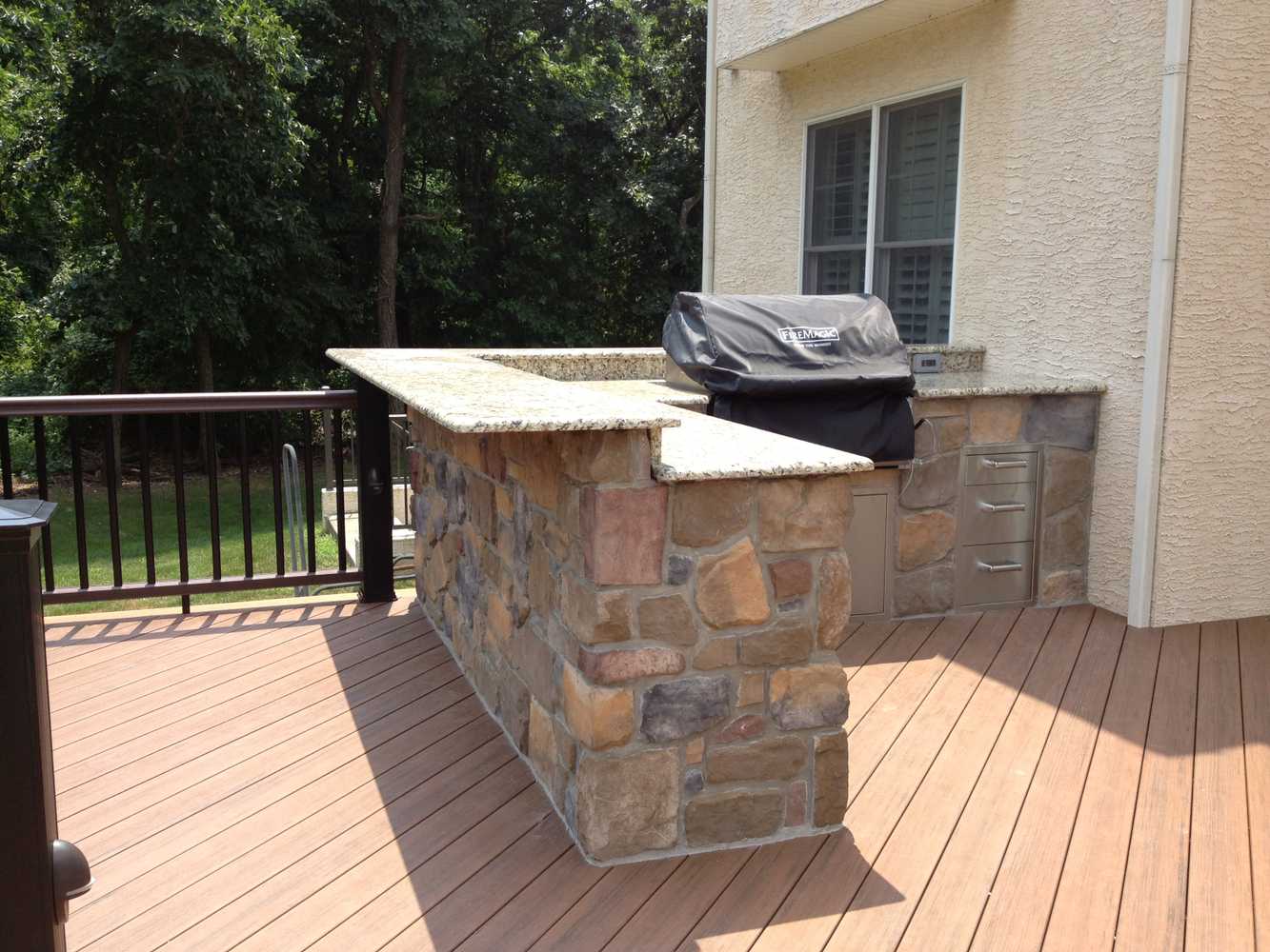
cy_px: 476
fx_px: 1284
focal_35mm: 35
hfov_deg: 52.6
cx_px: 635
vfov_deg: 40.7
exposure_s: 1/717
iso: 50
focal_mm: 4.28
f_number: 2.4
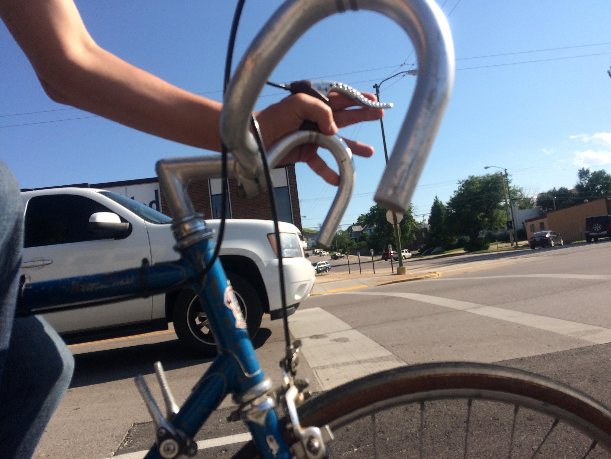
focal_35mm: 29
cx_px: 306
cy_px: 230
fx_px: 512
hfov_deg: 61.7
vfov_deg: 48.2
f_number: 2.2
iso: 32
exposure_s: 1/2740
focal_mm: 4.15
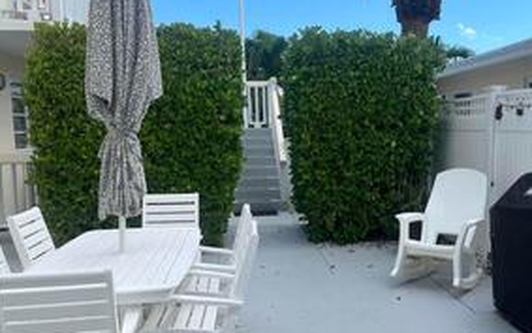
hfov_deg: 50.2
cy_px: 199
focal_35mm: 39
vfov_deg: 32.7
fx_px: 566
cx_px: 310
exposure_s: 1/2268
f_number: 1.6
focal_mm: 5.1
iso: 50
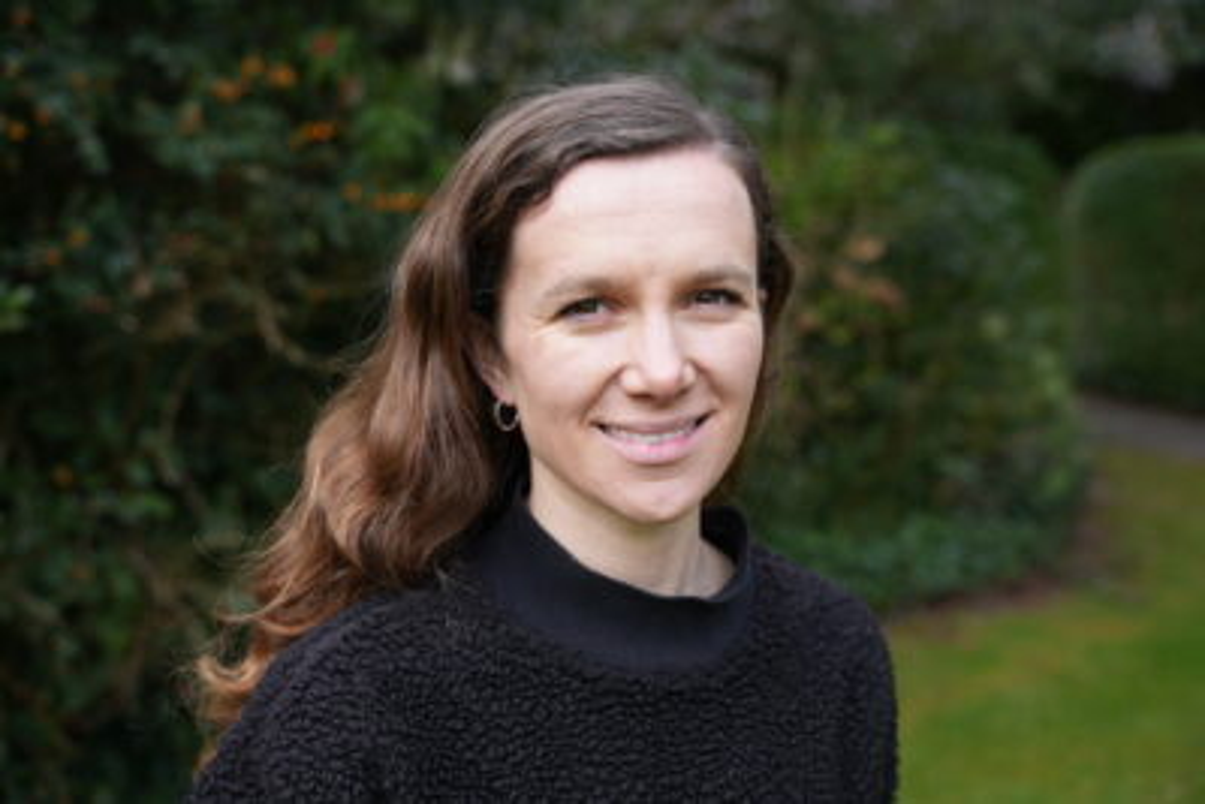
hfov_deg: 41.4
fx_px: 1594
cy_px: 402
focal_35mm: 48
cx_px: 602
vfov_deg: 28.3
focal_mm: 47.6
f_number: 4
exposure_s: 1/80
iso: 80
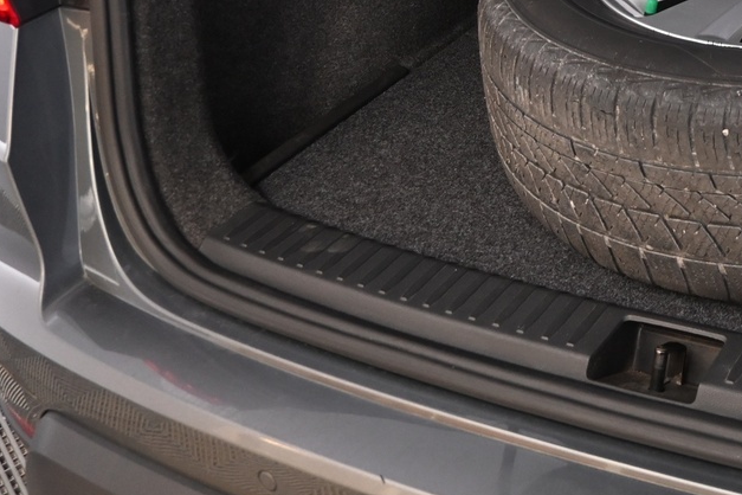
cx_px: 866
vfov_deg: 20.3
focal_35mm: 62
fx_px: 1278
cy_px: -127
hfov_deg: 28.6
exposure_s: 1/25
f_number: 3.5
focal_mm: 16
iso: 640
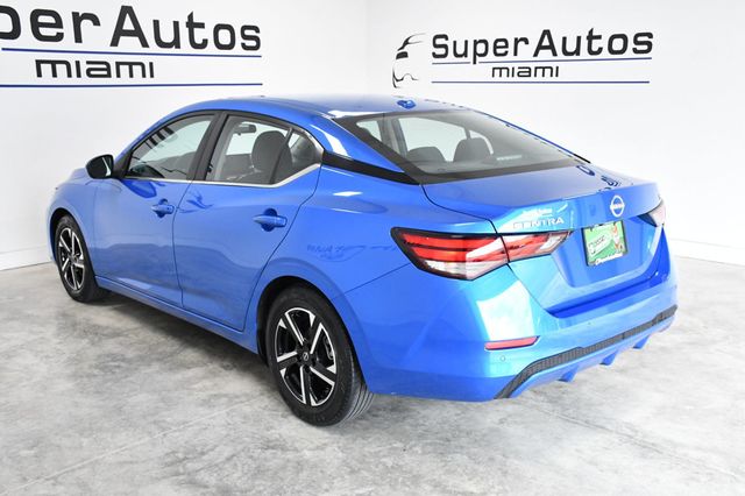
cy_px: 248
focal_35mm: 36
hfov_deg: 53.2
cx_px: 372
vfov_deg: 36.8
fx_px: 745
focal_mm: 24
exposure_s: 1/250
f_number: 8
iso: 2500
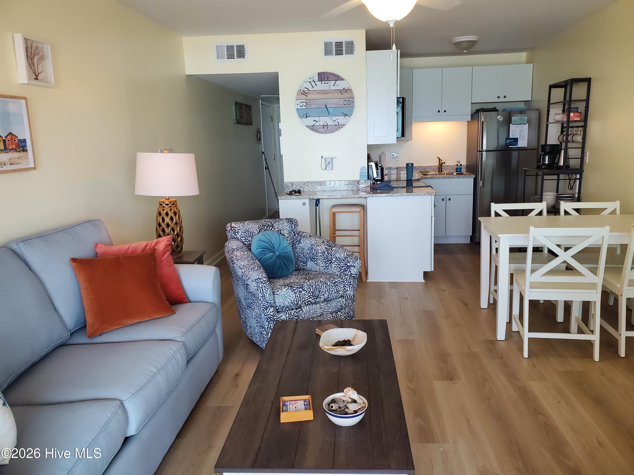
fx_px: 476
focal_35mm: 26
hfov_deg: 67.3
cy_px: 238
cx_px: 317
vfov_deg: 53.1
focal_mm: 4.3
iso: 320
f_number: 2.4
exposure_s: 1/120
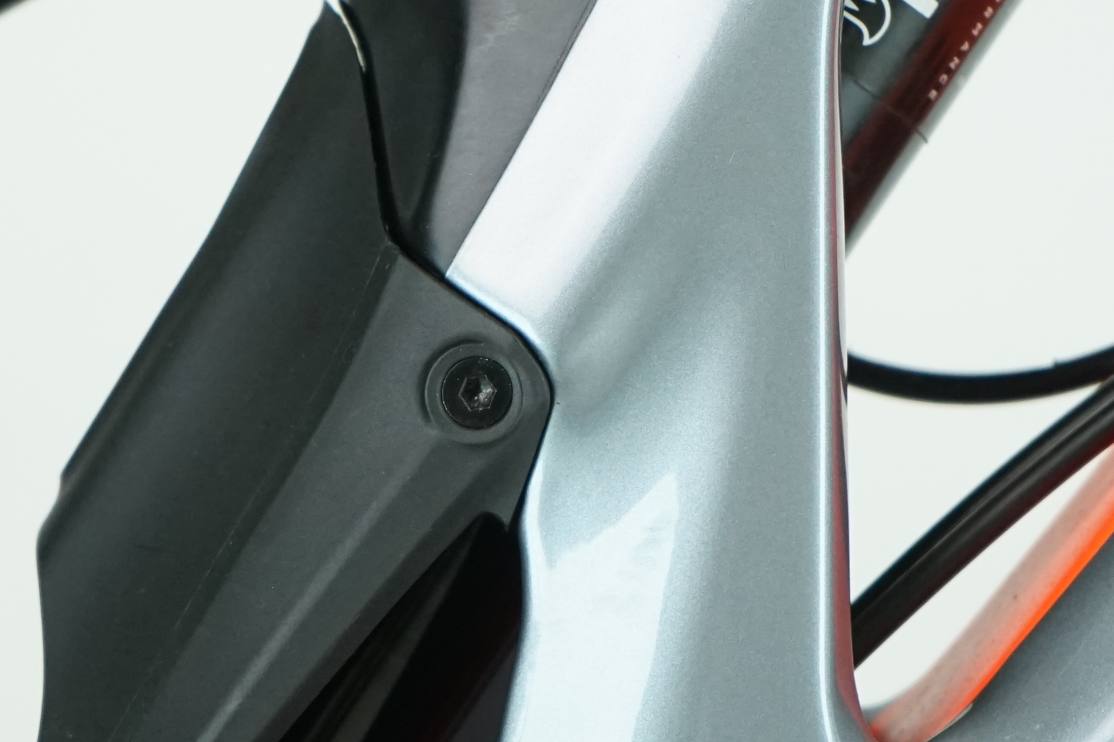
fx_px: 6002
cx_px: 532
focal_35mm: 194
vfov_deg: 7.1
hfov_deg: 10.6
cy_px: 292
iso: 1600
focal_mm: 70
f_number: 5.6
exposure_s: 1/200
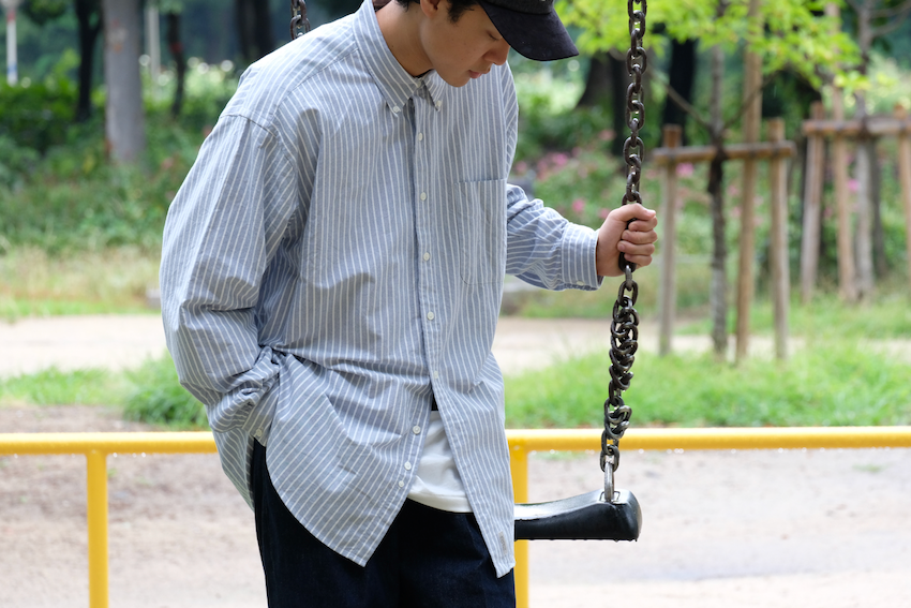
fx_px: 4581
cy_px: 304
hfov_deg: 11.4
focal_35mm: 181
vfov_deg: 7.6
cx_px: 456
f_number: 6.4
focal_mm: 120.6
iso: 1250
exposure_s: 1/180
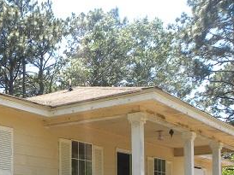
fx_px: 413
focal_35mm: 61
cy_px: 190
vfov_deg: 22.7
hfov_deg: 28.1
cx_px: -39
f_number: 3.5
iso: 64
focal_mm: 4.6
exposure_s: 1/173
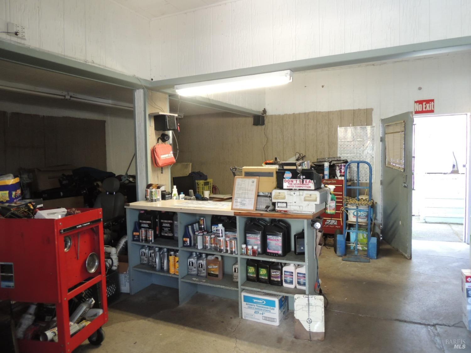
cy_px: 176
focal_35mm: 24
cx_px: 236
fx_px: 327
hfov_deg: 71.6
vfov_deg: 56.8
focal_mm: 4.3
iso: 360
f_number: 3
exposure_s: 1/30
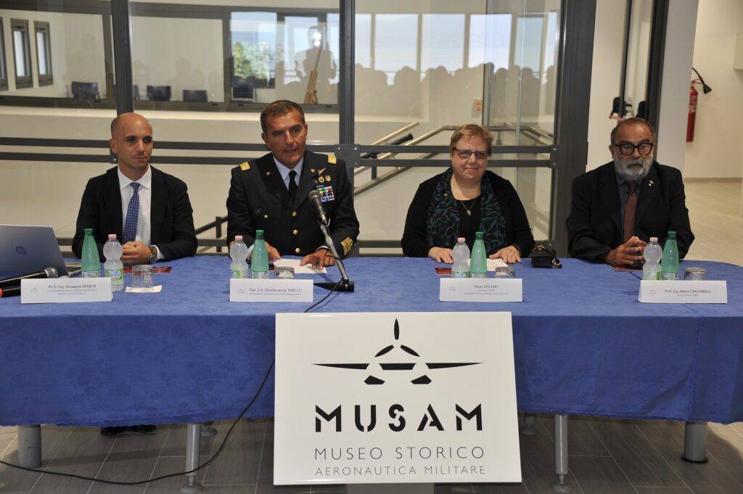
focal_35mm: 56
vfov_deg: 24.2
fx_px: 1155
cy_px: 247
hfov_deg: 35.7
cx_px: 372
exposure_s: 1/60
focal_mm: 56
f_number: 4.5
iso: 400
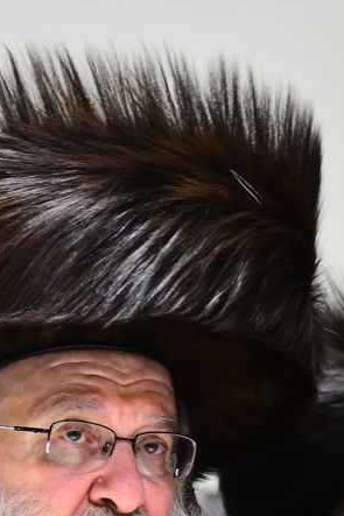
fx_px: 4533
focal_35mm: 316
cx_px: 0
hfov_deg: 4.3
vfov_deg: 6.5
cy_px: 475
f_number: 5.3
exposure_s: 1/125
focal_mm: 100
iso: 5000
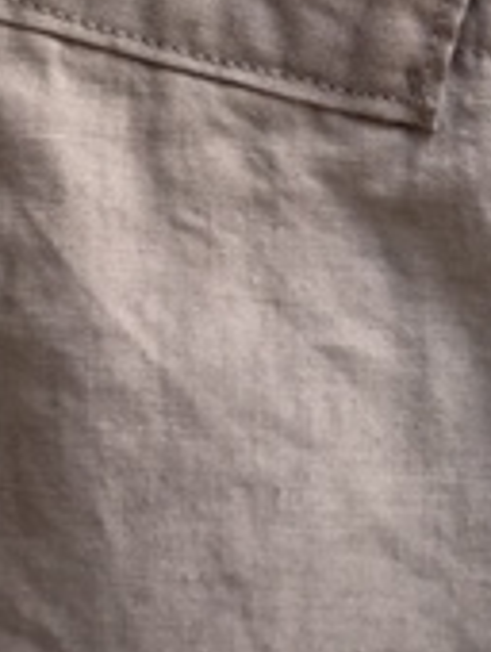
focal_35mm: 109
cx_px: 418
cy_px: -146
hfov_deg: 13.5
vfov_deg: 17.2
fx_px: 2056
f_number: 2.2
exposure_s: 1/50
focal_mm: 4.15
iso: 32
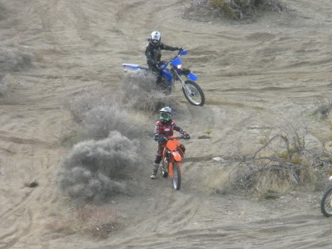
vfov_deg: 3.1
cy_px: 200
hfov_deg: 4.1
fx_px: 4661
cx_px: 190
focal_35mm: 486
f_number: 5.3
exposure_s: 1/446
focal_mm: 46.2
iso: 253
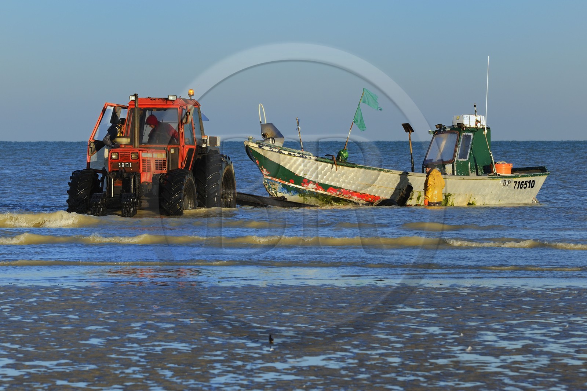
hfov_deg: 10.8
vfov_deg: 7.2
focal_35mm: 190
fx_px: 3097
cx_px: 294
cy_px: 196
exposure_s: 1/250
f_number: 14
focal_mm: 190
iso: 400
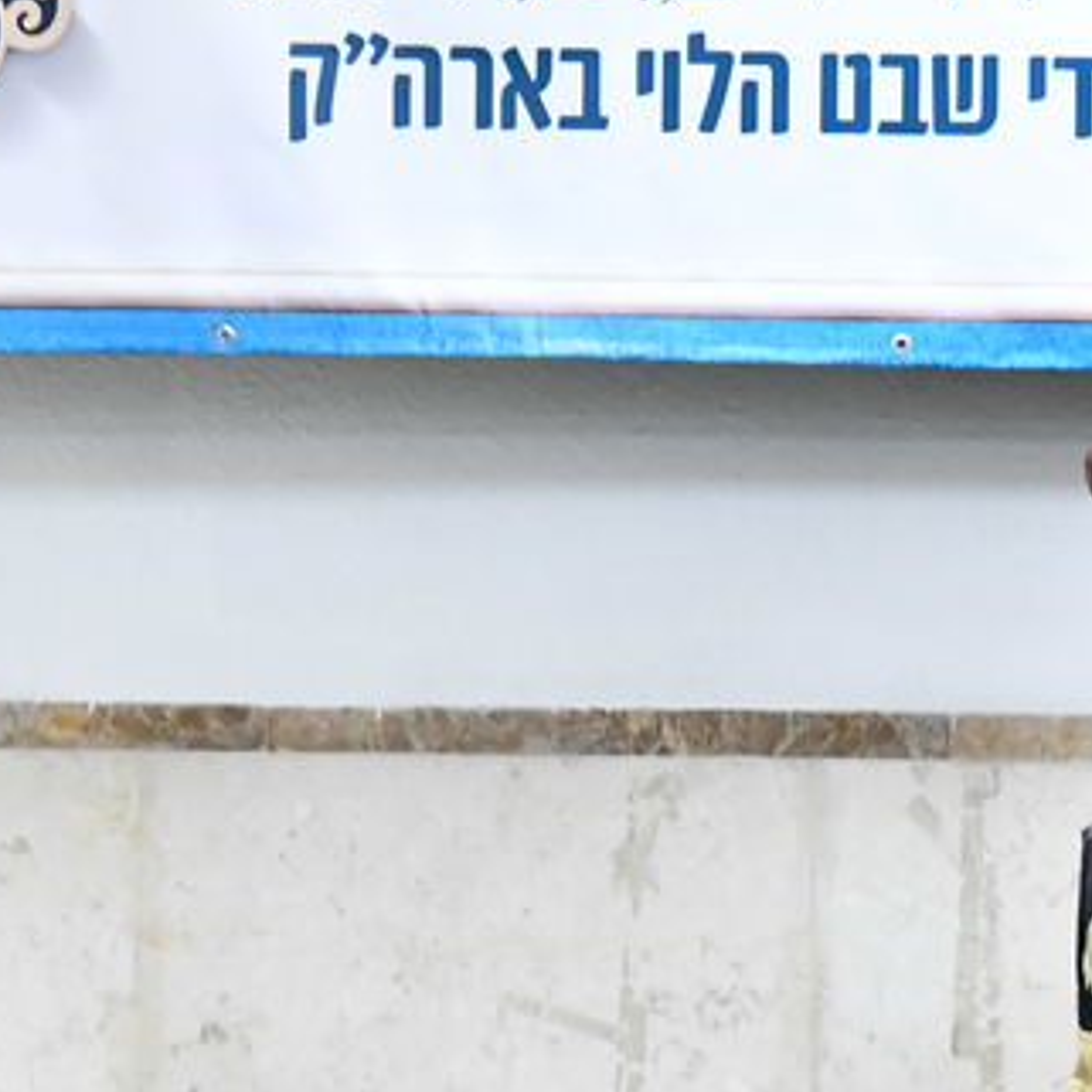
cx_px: 1517
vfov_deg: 3.5
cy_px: 509
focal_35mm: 500
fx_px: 17845
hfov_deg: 3.5
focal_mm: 135
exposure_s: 1/125
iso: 3200
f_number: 5.6
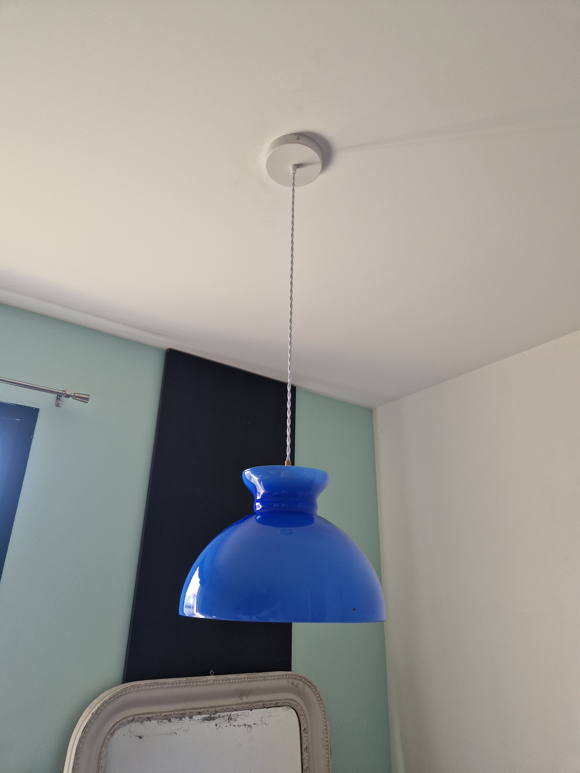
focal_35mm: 23
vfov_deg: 73.9
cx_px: 290
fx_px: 514
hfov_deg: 58.9
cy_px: 386
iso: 50
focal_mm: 5.4
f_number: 1.8
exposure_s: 1/180
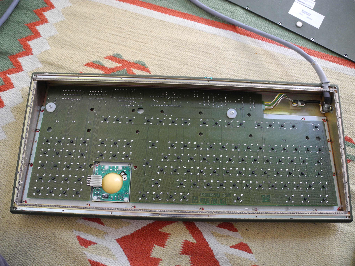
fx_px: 287
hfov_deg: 63.4
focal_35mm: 28
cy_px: 133
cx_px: 178
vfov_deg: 49.7
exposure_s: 1/20
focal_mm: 6
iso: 293
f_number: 2.8
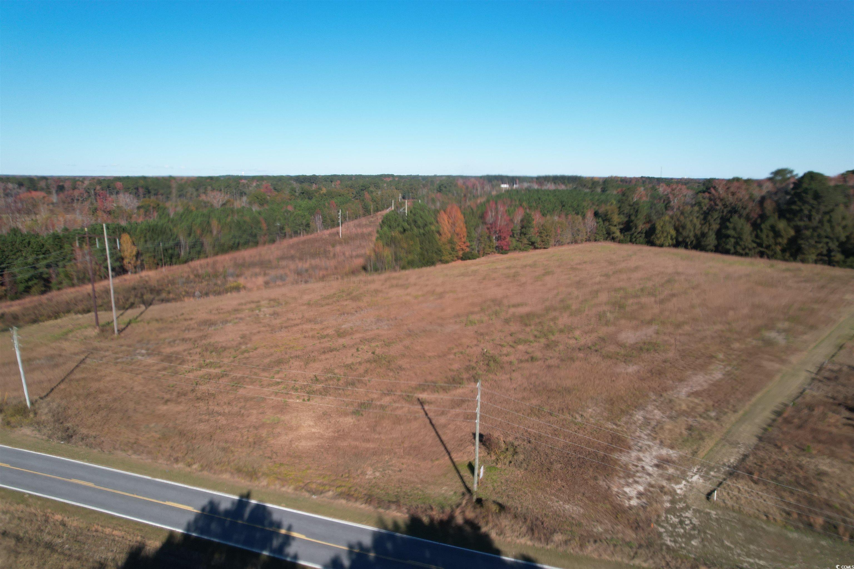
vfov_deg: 57.2
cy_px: 284
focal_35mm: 22
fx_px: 522
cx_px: 427
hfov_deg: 78.6
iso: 100
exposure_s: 1/1000
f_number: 2.8
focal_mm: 8.38
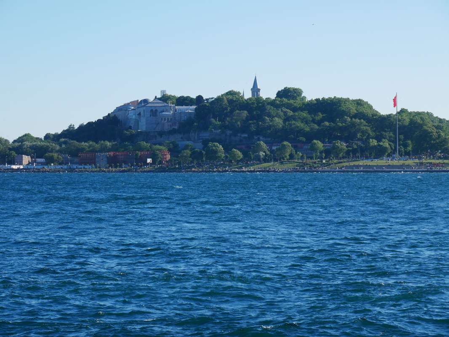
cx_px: 224
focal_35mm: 120
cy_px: 168
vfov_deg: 12.4
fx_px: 1557
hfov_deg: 16.4
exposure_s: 1/400
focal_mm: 60
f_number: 8
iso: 200
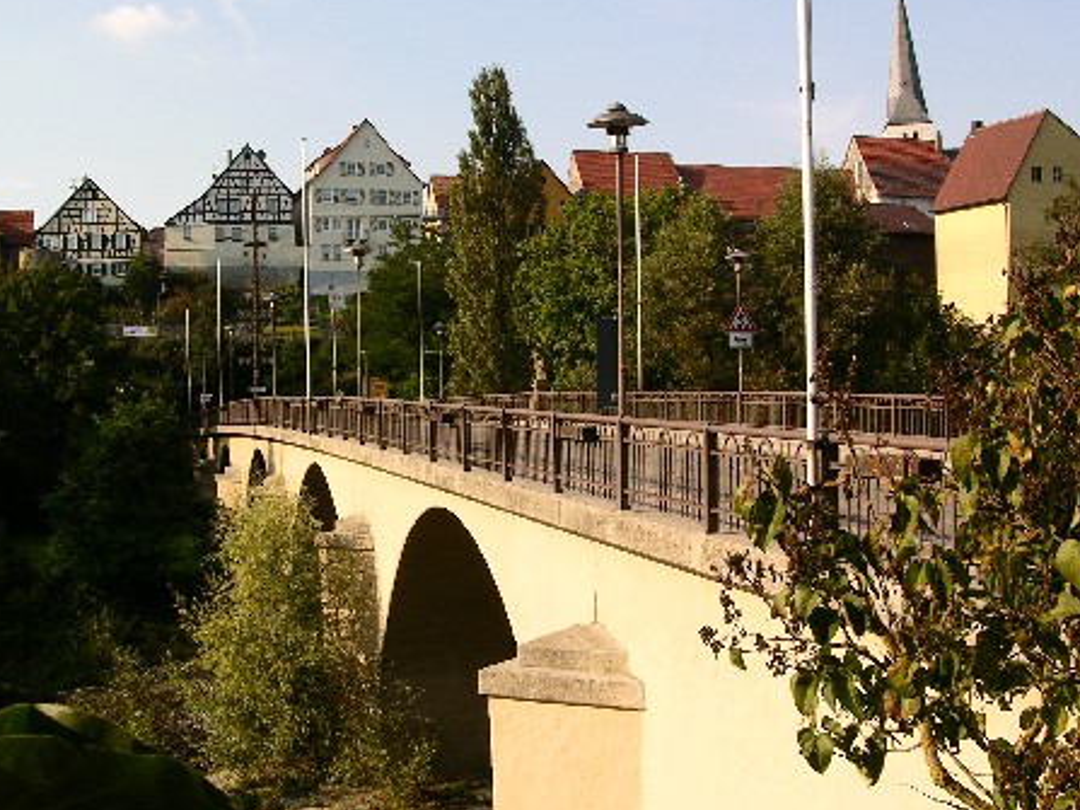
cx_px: 477
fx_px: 1435
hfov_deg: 41.2
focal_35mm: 46
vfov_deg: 31.5
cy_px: 438
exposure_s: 1/116
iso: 50
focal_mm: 8.9
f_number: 7.1
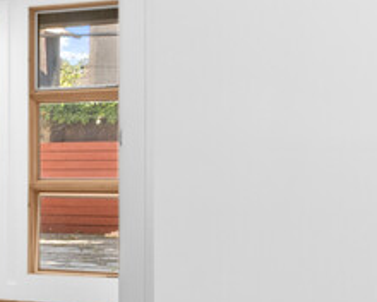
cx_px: -583
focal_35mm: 96
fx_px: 1071
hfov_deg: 13.3
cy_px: 126
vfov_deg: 16.0
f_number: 13
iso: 200
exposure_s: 1
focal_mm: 10
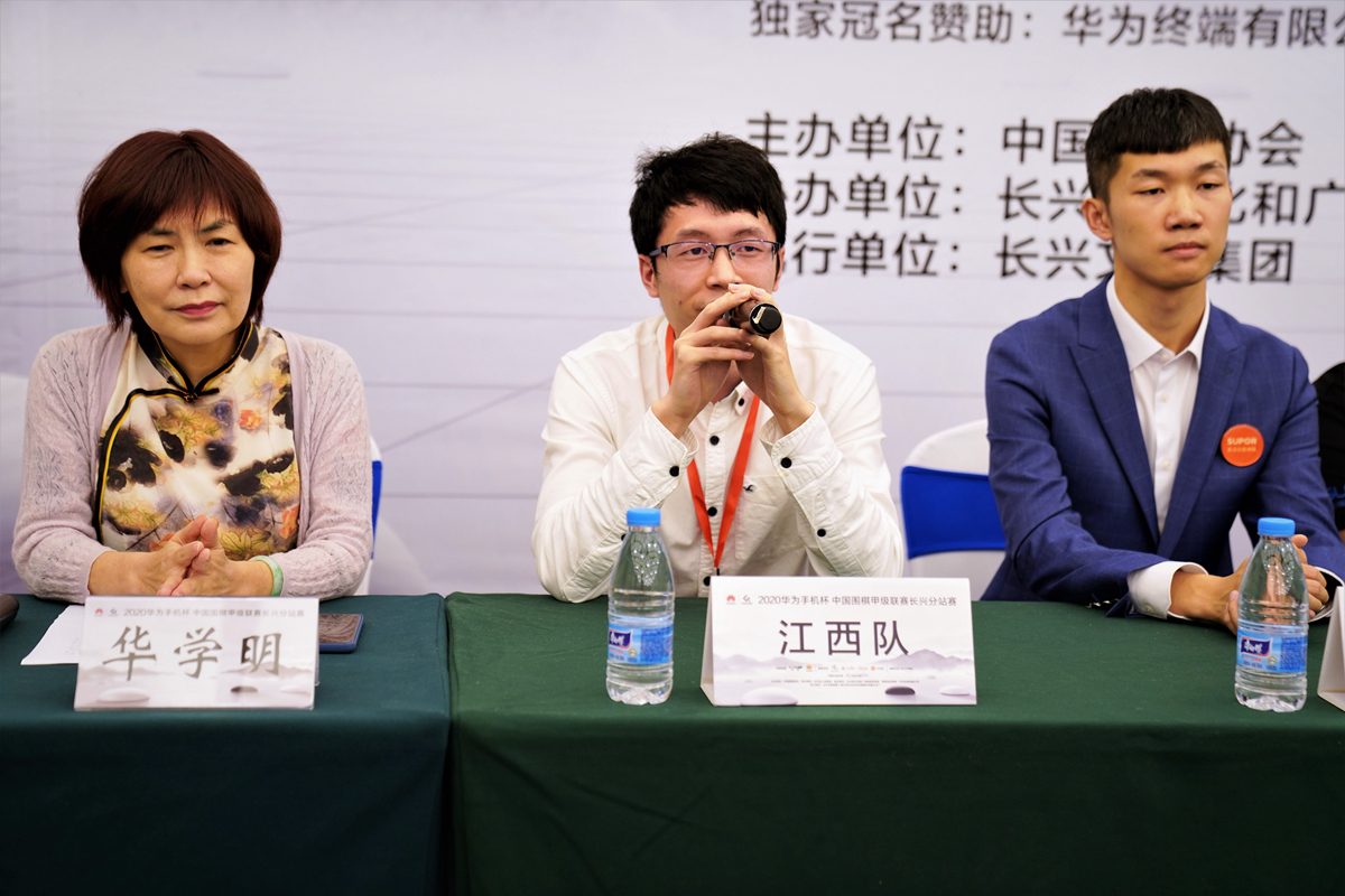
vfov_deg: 26.0
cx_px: 672
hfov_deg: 38.2
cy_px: 448
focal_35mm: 52
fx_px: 1943
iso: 500
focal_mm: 52
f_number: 2.8
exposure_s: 1/60
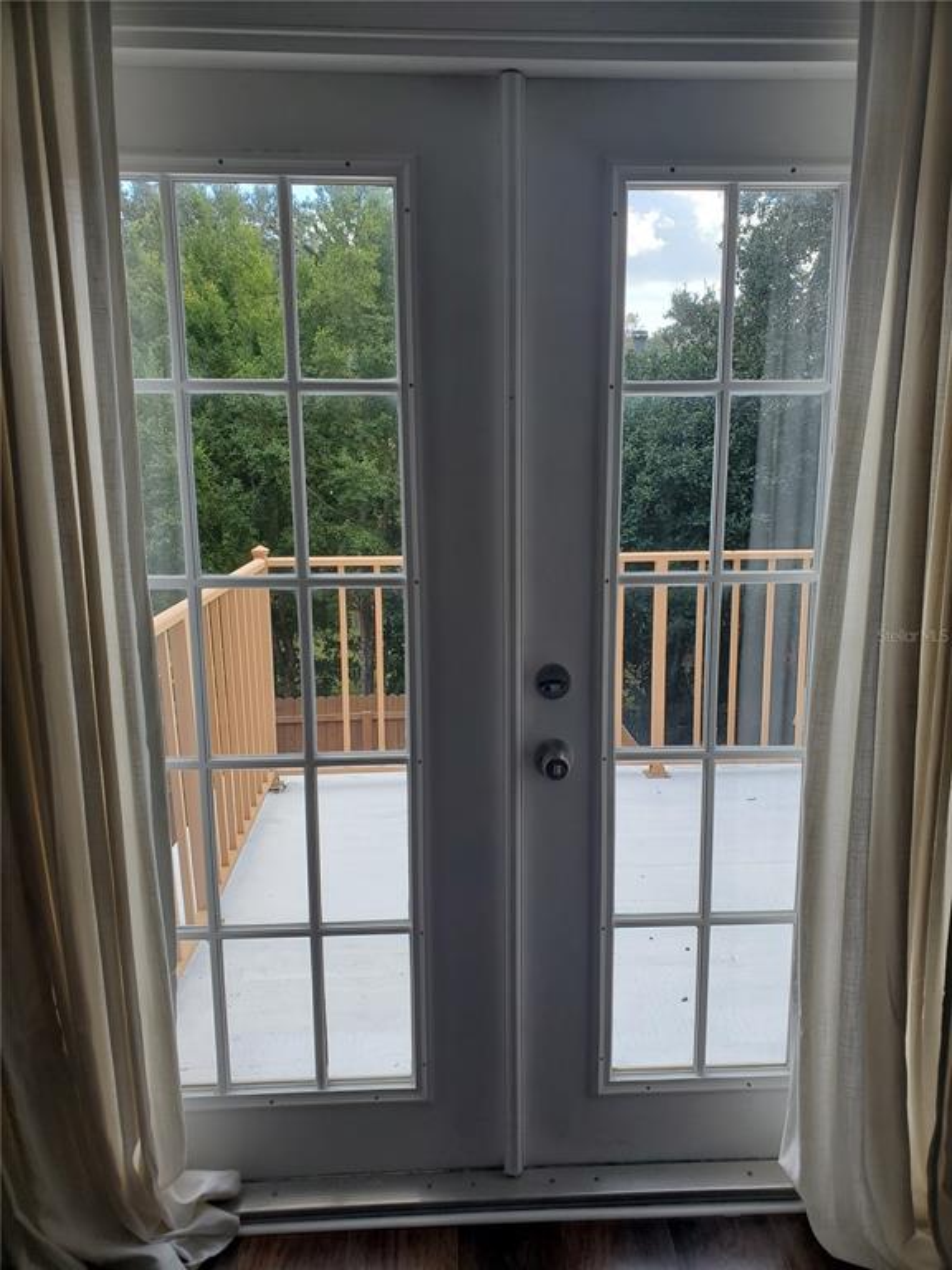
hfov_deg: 53.1
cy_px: 635
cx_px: 476
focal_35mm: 26
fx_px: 953
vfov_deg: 67.3
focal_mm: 4.3
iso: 50
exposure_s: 1/283
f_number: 2.4
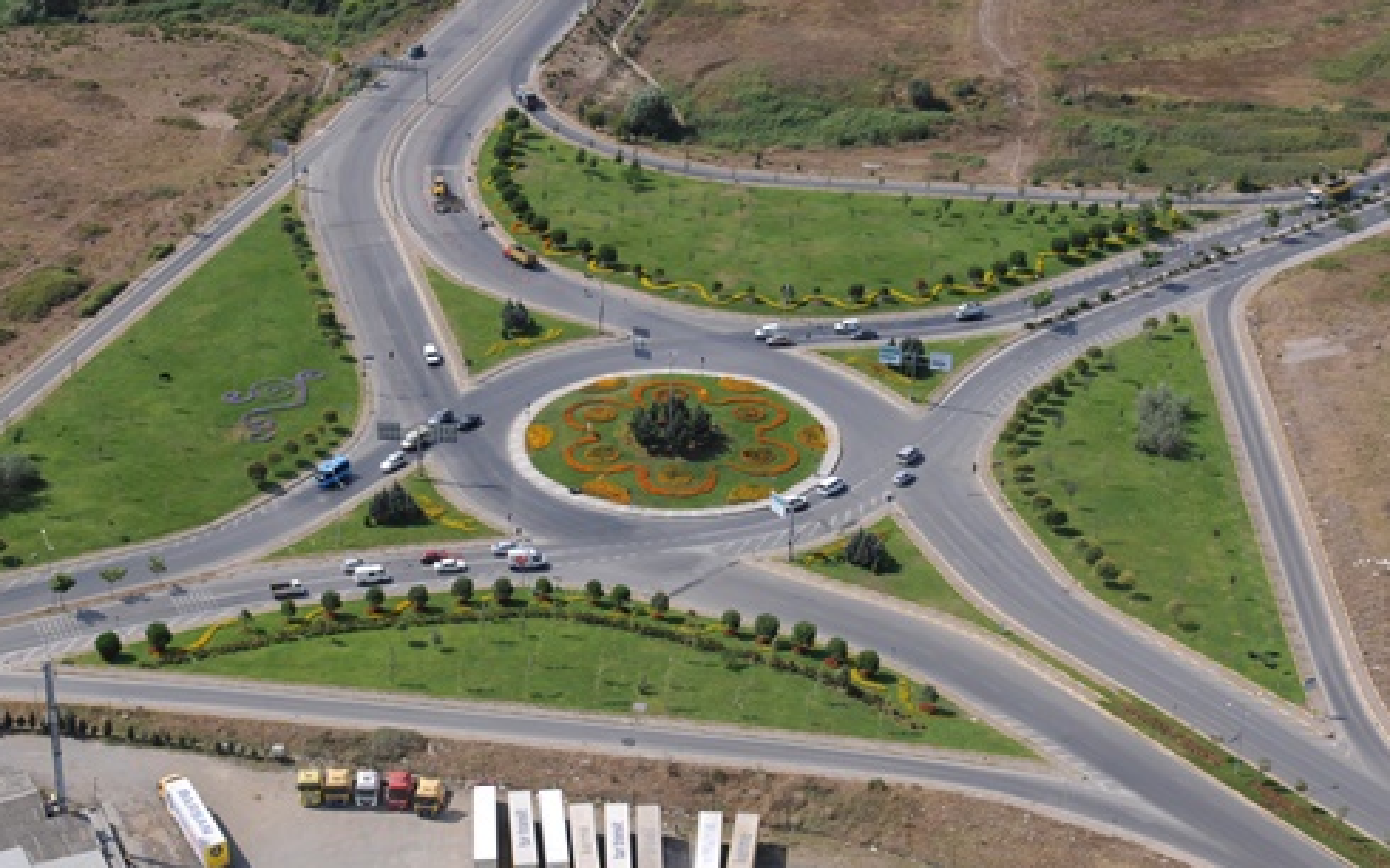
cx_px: 621
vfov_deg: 20.1
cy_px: 347
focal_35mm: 65
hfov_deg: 31.6
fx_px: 2450
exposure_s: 1/250
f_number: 8
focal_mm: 31
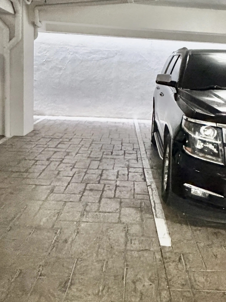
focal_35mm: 37
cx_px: 136
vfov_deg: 50.0
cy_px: 131
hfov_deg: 38.5
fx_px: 322
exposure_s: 1/30
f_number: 2.2
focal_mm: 2.22
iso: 1250
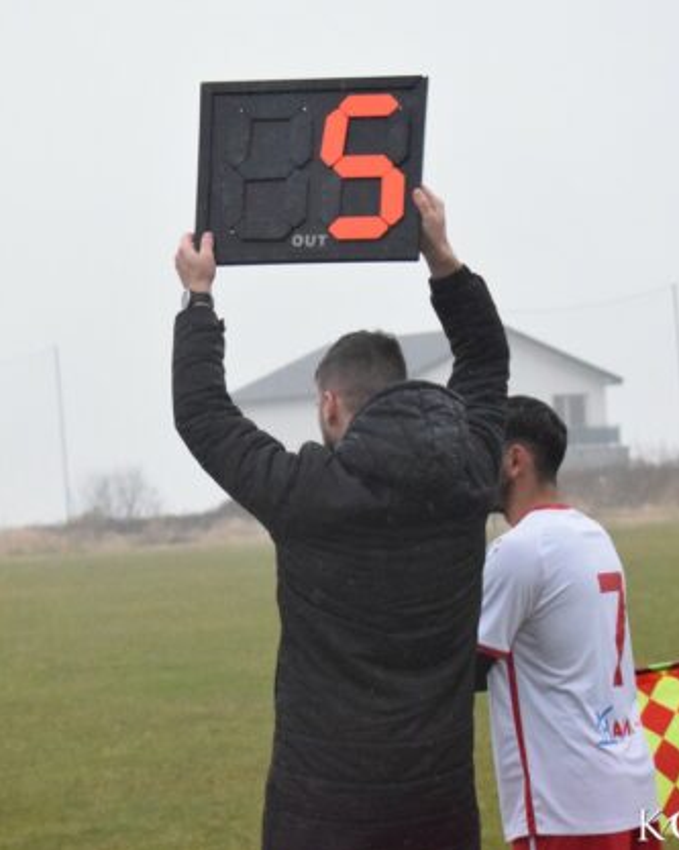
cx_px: 279
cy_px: 426
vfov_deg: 14.6
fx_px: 3319
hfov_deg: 11.7
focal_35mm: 132
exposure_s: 1/640
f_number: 5.6
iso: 12800
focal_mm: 62
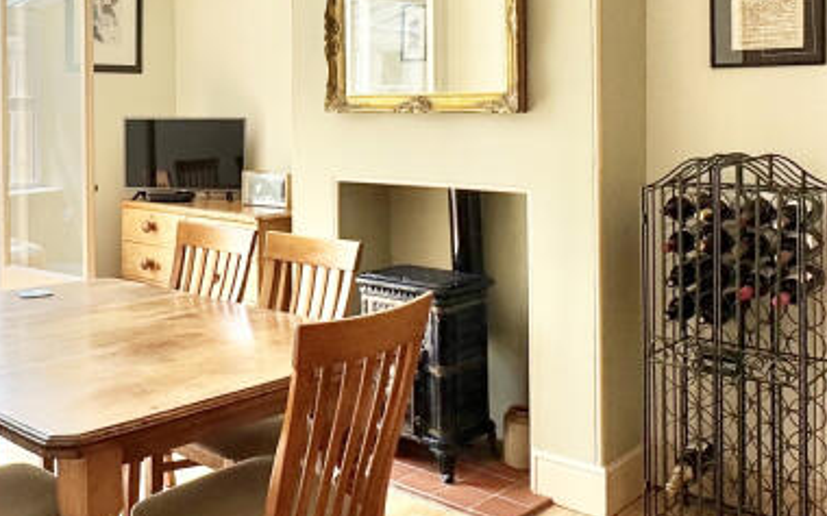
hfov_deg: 48.4
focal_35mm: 40
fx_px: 901
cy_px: 113
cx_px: 272
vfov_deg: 31.2
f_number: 2.2
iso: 40
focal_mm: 2.22
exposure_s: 1/174
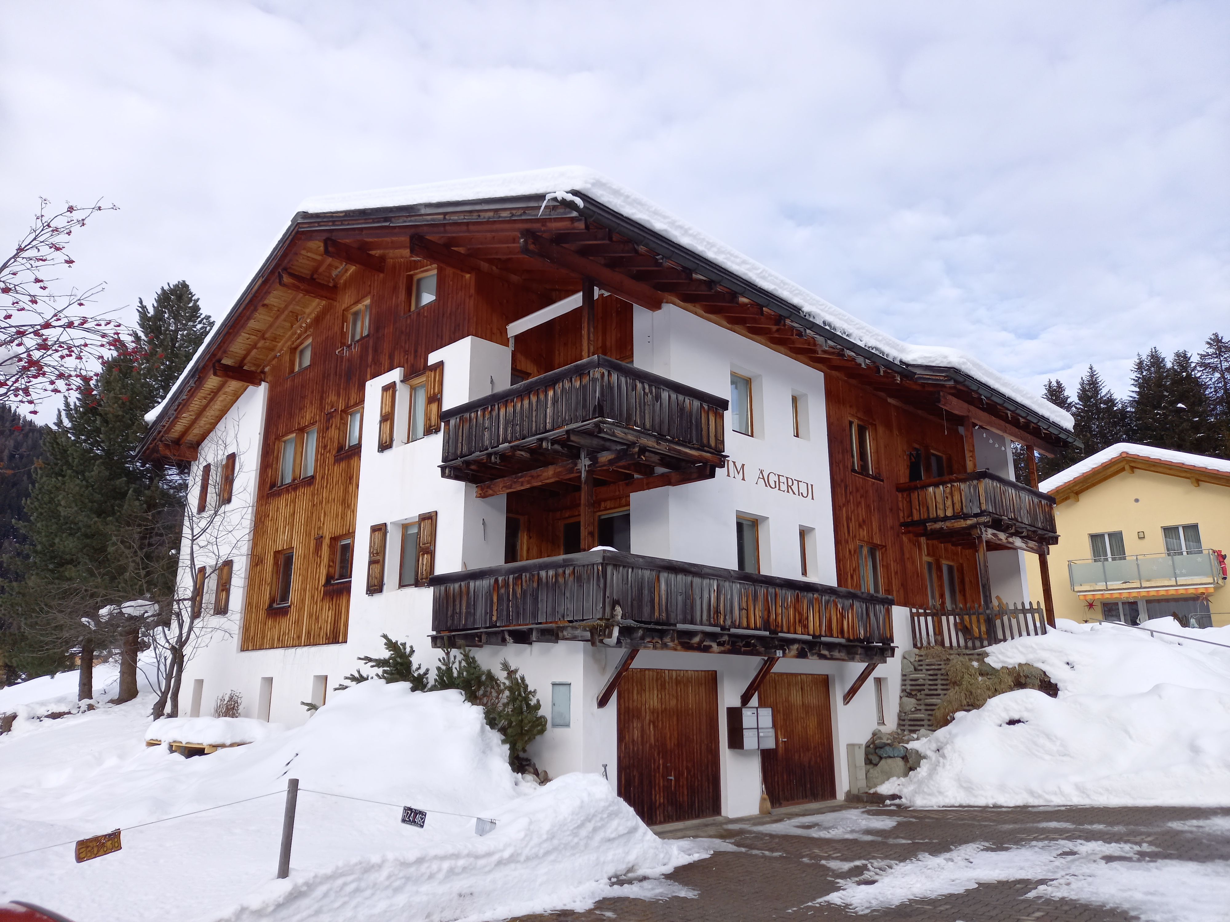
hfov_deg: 69.4
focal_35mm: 25
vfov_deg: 54.9
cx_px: 615
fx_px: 888
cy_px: 461
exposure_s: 1/428
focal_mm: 4.6
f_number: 2
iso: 50
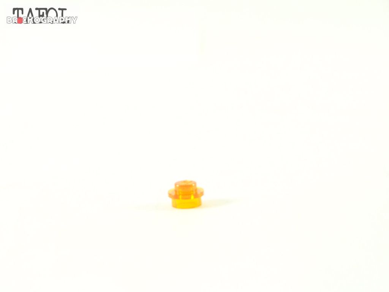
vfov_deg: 12.7
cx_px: 194
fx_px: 1315
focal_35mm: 117
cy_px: 146
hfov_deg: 16.8
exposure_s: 1/60
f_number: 3.6
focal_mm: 19.4
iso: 400
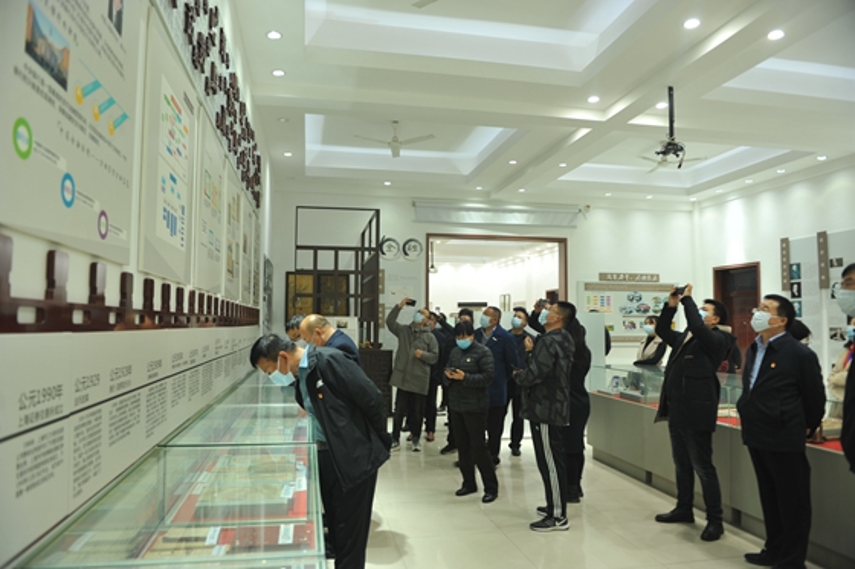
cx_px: 428
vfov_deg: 53.1
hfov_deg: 73.8
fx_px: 570
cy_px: 284
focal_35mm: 24
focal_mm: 24
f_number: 3.2
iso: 200
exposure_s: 1/20
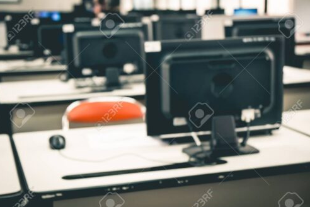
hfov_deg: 33.4
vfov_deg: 22.6
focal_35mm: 60
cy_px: 105
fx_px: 517
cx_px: 154
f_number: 3.6
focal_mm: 39
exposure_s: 1/80
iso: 1250
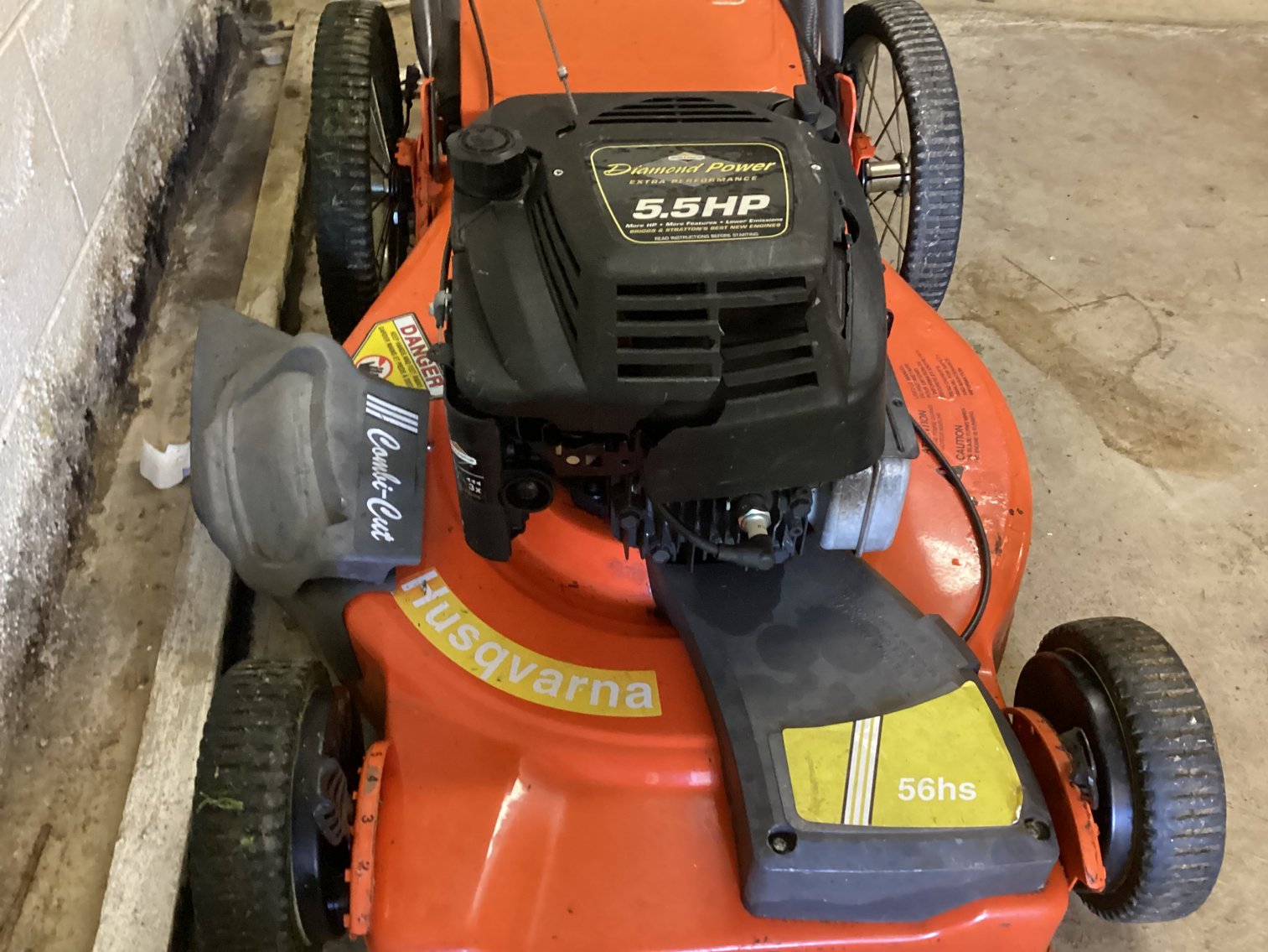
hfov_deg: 58.3
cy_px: 476
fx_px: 1136
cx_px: 634
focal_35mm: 31
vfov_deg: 45.4
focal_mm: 3.3
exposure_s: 1/25
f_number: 2.4
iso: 640
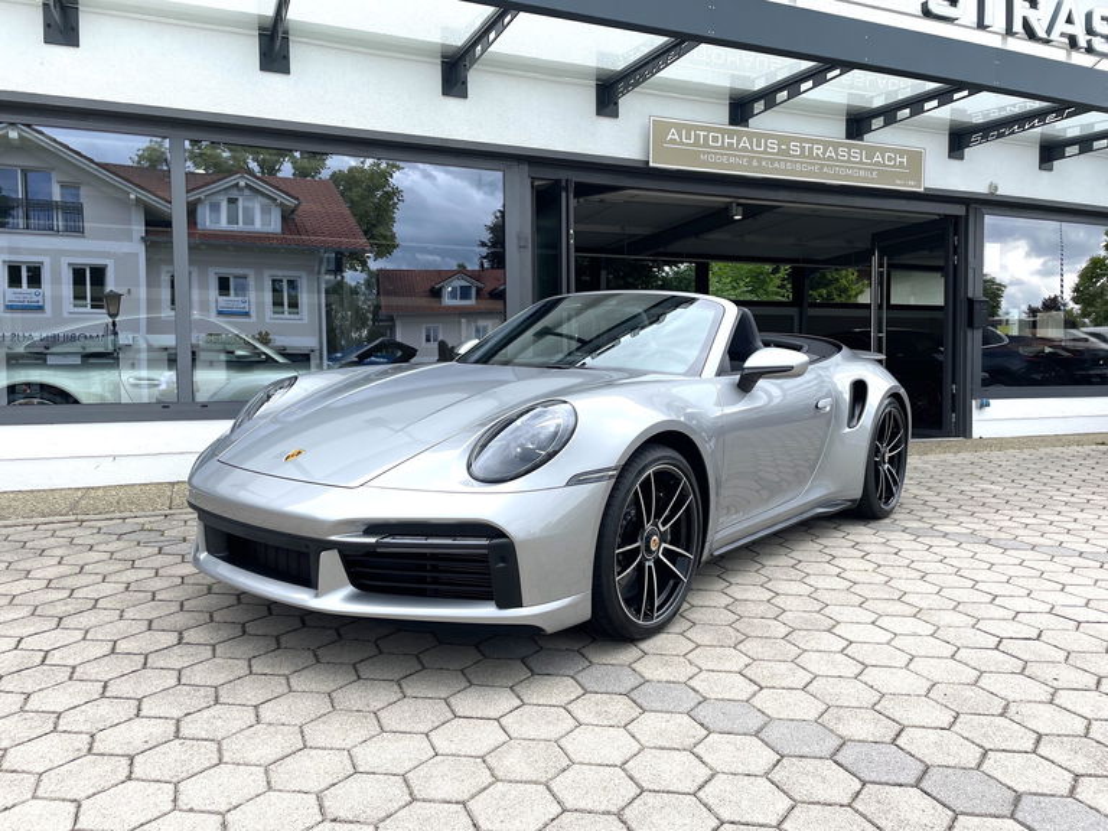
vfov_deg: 53.1
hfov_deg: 67.3
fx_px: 832
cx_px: 554
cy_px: 416
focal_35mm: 26
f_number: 1.6
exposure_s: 1/1082
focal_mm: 4.2
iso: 32
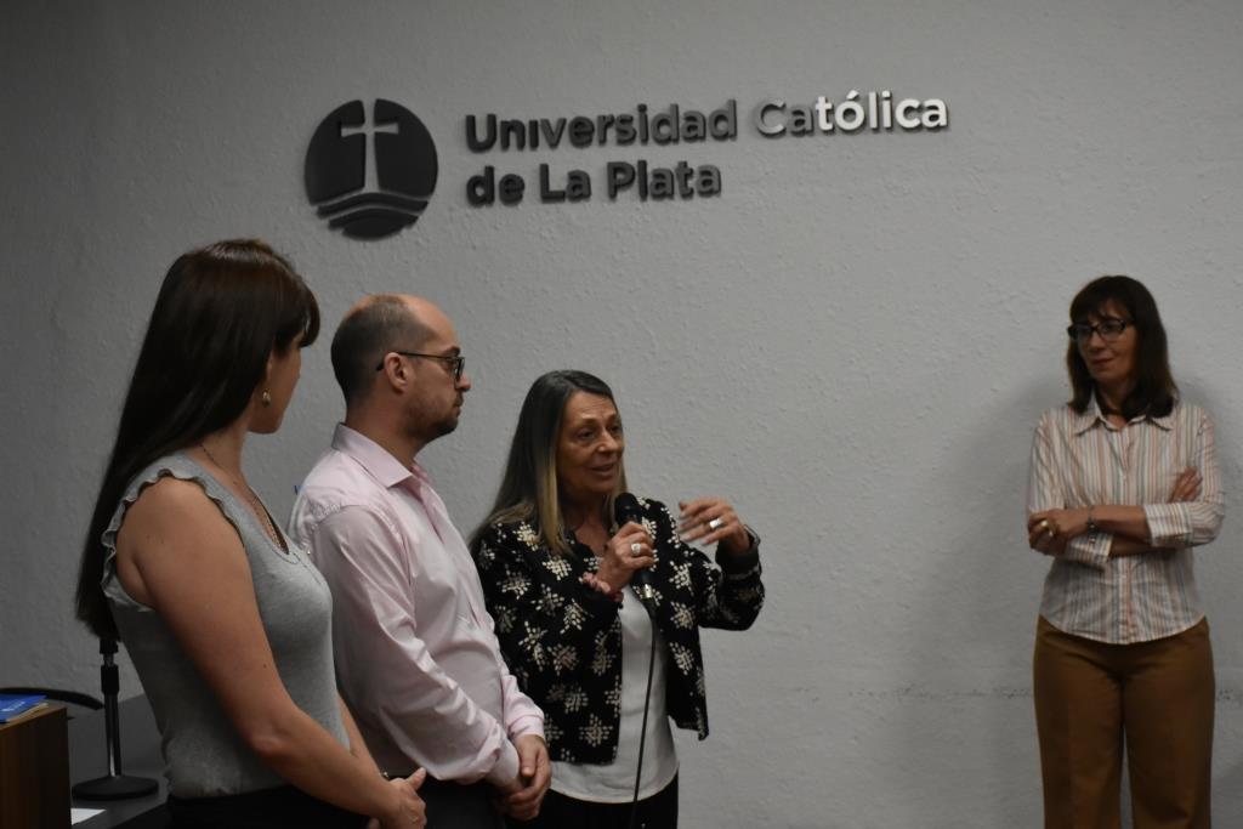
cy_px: 414
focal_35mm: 72
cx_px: 622
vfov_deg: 18.9
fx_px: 2486
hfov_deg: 28.1
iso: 3200
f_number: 8
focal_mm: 48
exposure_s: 1/250
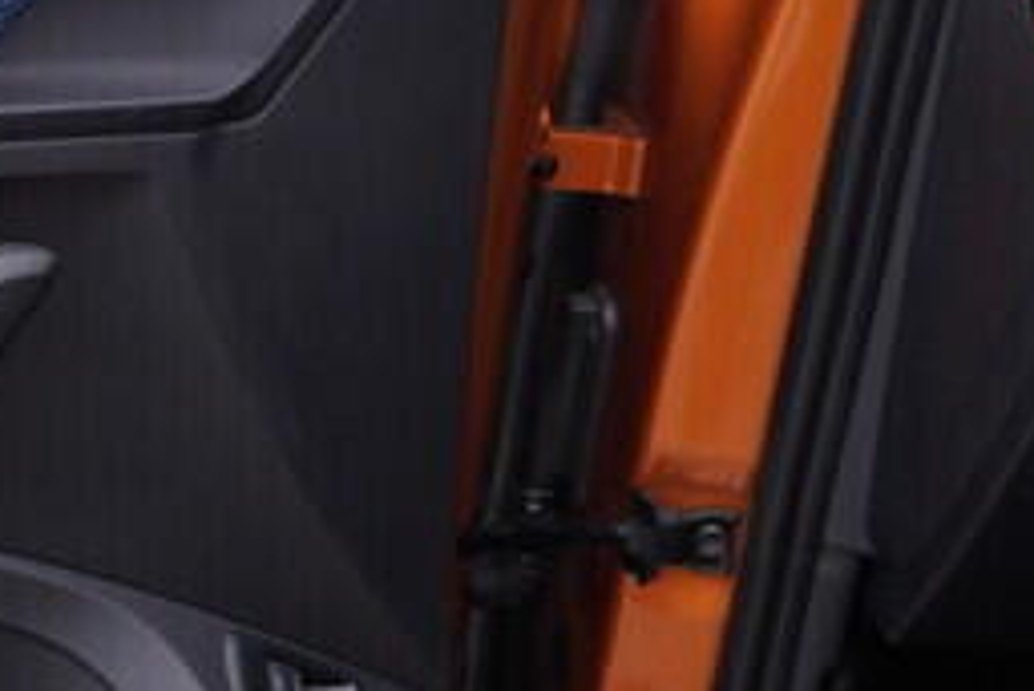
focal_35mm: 144
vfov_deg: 9.5
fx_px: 4138
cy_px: 236
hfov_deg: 13.2
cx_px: -675
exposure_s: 1/60
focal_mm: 24
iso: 125
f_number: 3.5
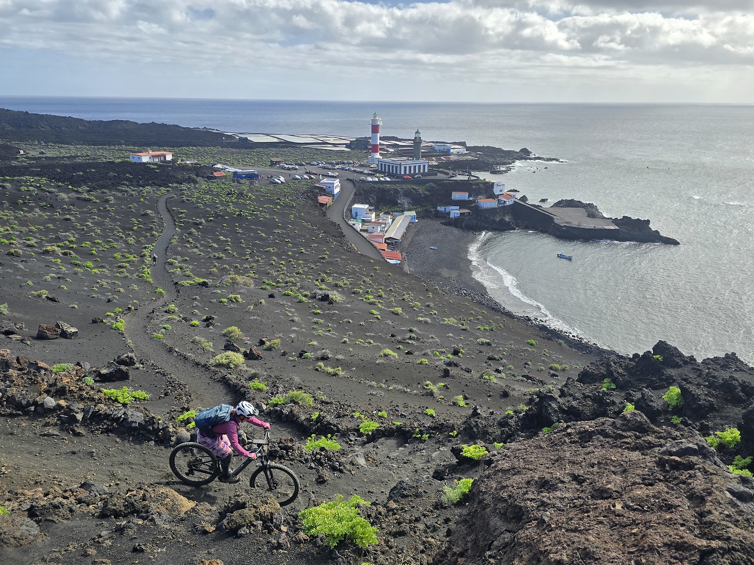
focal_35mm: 23
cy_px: 282
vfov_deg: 58.9
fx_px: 501
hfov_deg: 73.9
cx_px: 377
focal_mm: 6.3
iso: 12
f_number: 1.7
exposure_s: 1/638
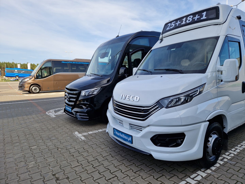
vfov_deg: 58.9
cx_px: 122
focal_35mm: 23
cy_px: 92
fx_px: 163
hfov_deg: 73.9
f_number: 1.8
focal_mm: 5.4
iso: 50
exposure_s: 1/958
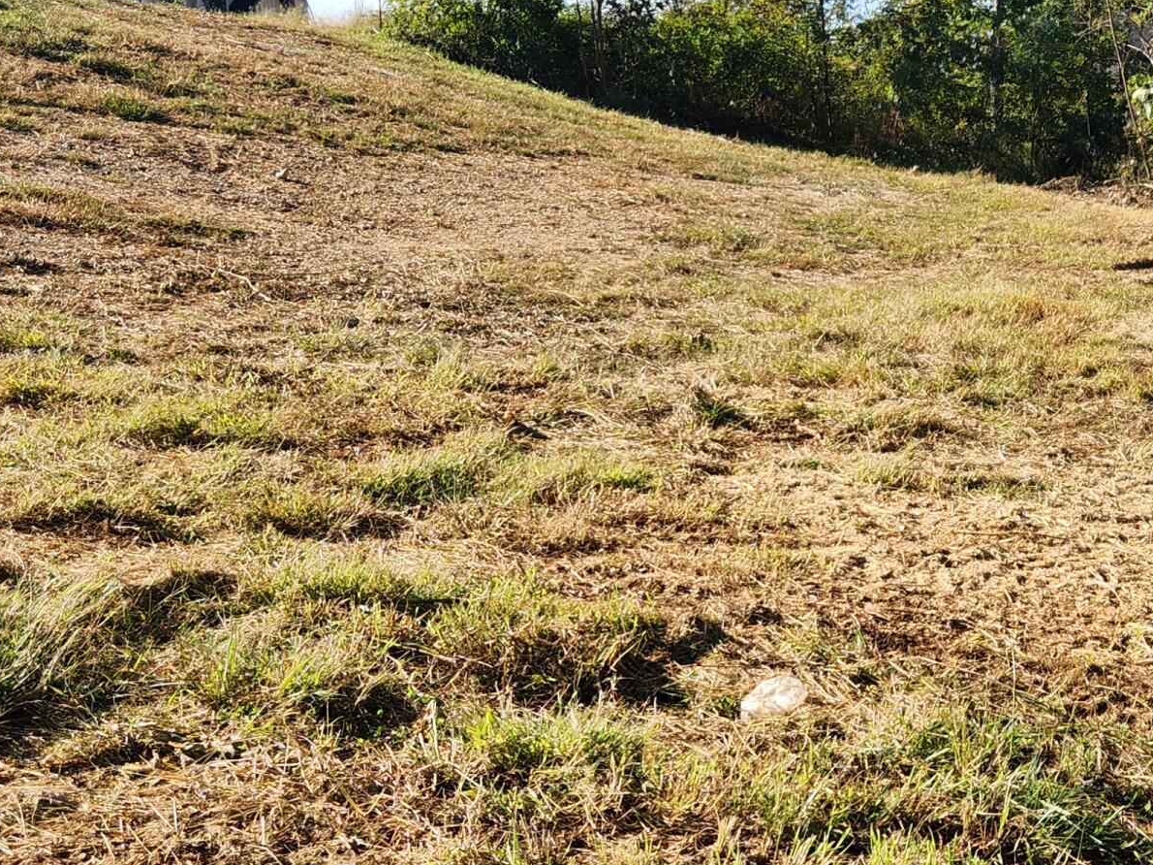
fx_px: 1931
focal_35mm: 58
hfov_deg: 31.8
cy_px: 480
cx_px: 1009
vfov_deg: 25.2
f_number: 1.8
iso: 20
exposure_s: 1/885
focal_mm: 5.4
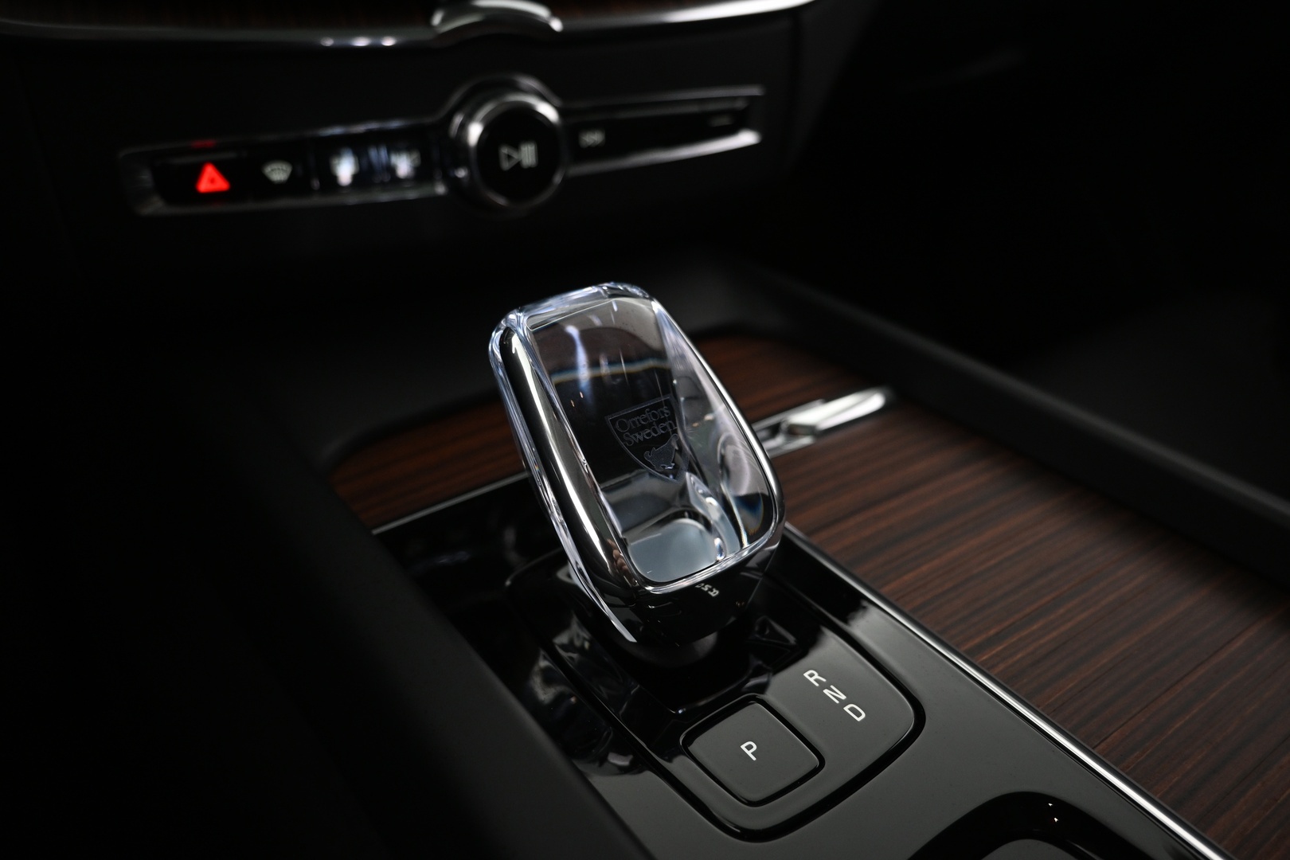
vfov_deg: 53.1
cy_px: 430
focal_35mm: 24
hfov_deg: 73.7
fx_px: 860
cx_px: 645
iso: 900
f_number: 3.5
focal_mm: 16
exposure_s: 1/25
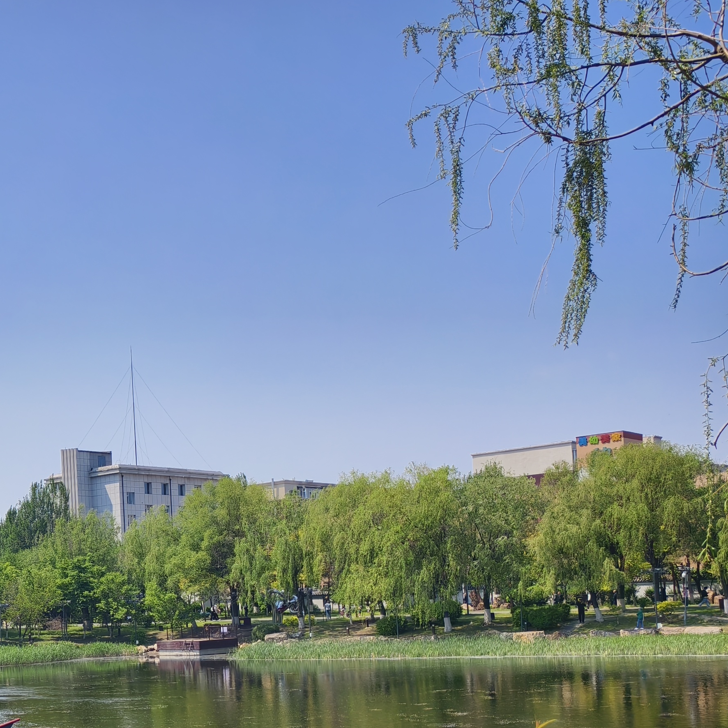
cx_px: -80
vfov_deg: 34.8
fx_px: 1118
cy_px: 596
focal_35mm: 47
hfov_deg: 31.8
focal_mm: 5.6
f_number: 1.57
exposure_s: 1/4167
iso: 72
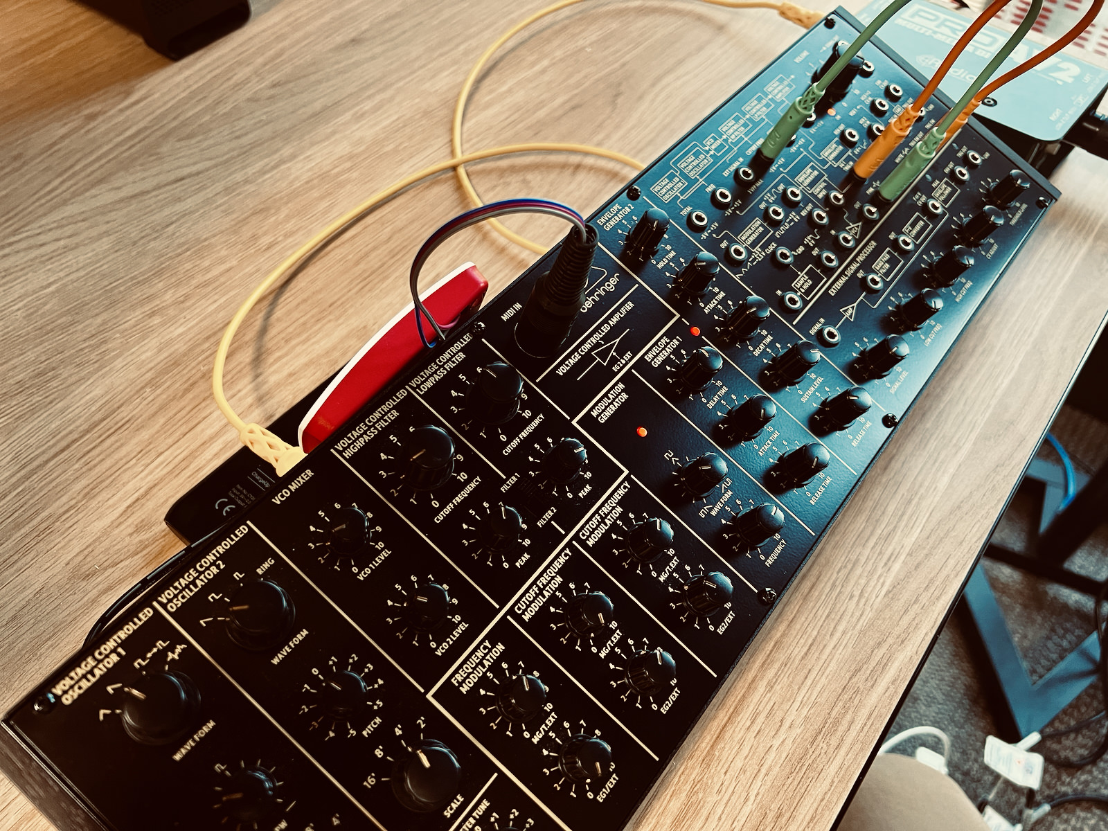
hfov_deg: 67.3
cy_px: 416
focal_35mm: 26
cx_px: 554
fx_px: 832
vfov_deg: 53.1
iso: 200
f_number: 1.5
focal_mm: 5.7
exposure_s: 1/60
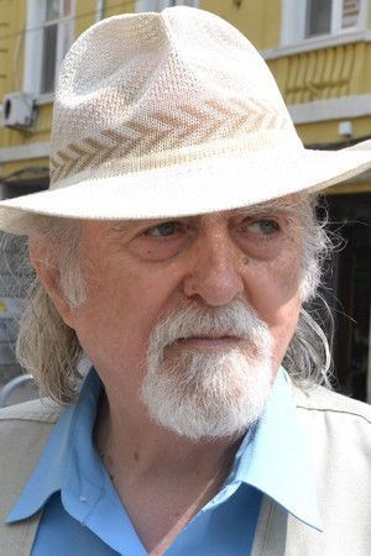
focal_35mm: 69
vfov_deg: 29.2
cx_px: 186
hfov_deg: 19.7
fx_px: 1067
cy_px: 278
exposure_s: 1/800
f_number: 14
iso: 3200
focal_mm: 46
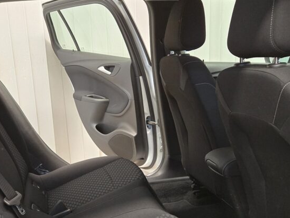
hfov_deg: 43.8
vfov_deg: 33.0
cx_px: 139
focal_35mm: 43
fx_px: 360
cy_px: 160
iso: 640
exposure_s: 1/100
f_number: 1.8
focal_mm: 5.4
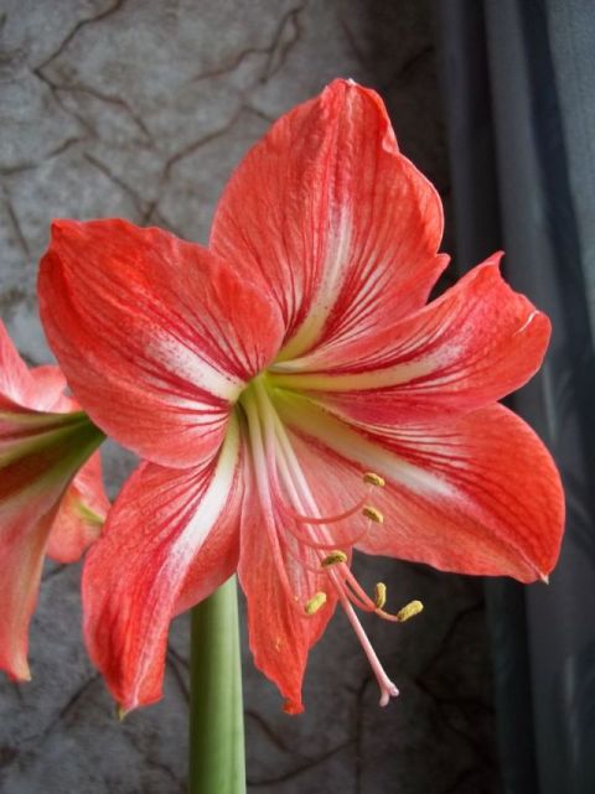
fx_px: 734
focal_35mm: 32
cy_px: 397
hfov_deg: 44.1
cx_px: 298
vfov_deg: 56.8
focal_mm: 5.7
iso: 80
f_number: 2.9
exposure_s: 1/30
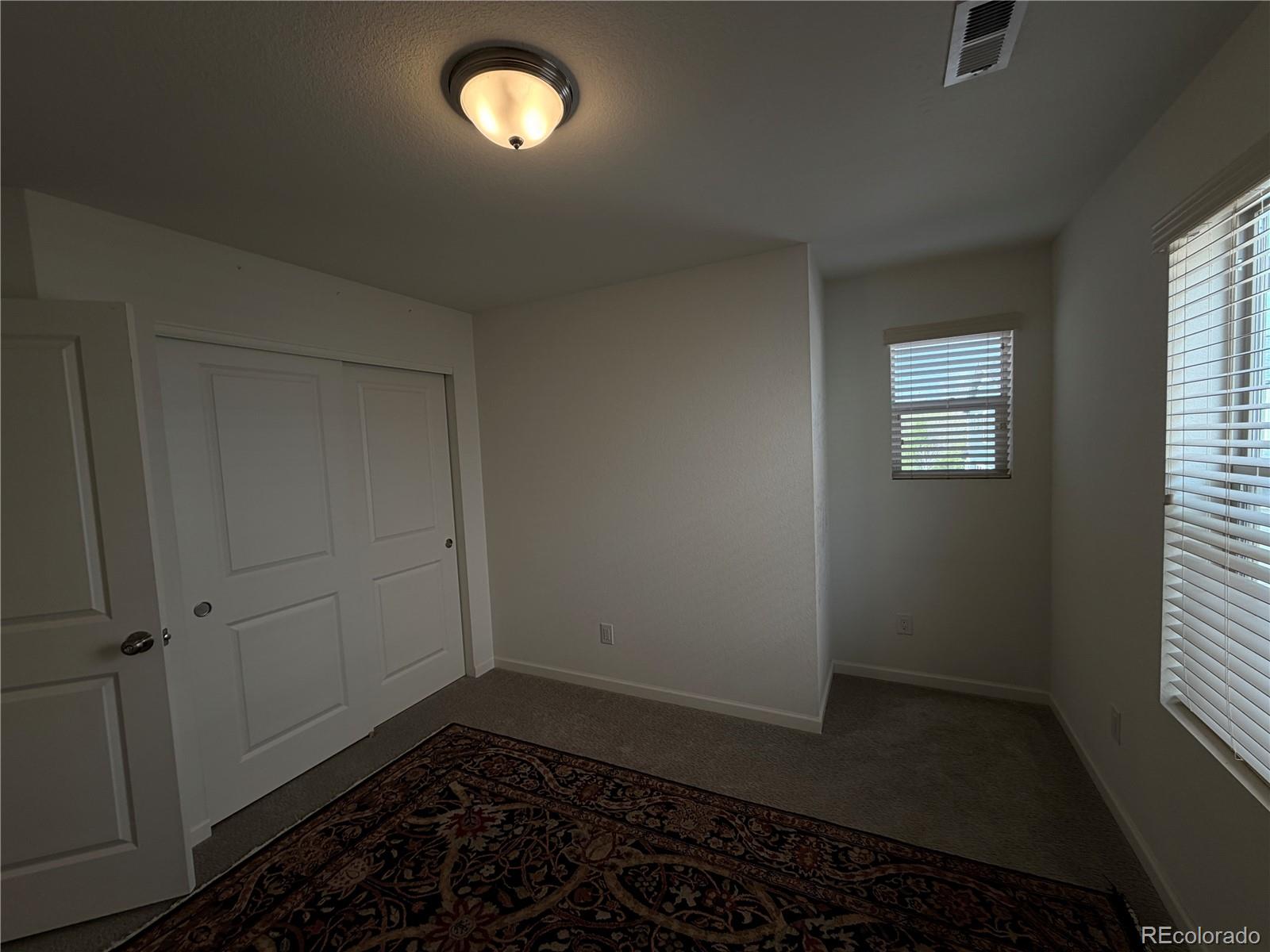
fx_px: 514
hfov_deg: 102.1
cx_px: 635
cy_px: 476
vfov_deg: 85.7
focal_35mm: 14
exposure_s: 1/120
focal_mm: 2.22
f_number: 2.2
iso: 50
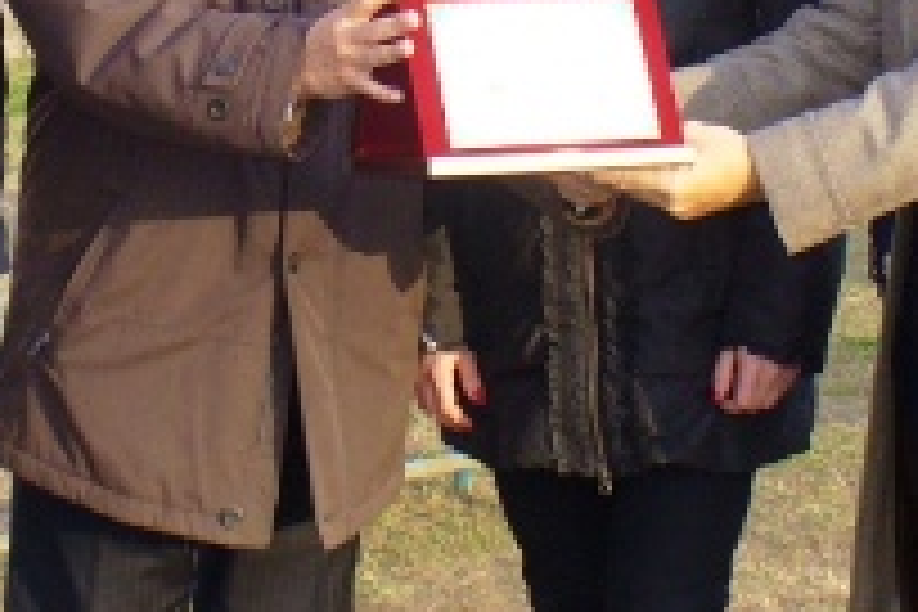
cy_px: 74
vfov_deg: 12.2
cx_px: 423
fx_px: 2856
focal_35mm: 112
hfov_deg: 18.3
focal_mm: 6.1
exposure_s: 1/160
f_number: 2.8
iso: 100
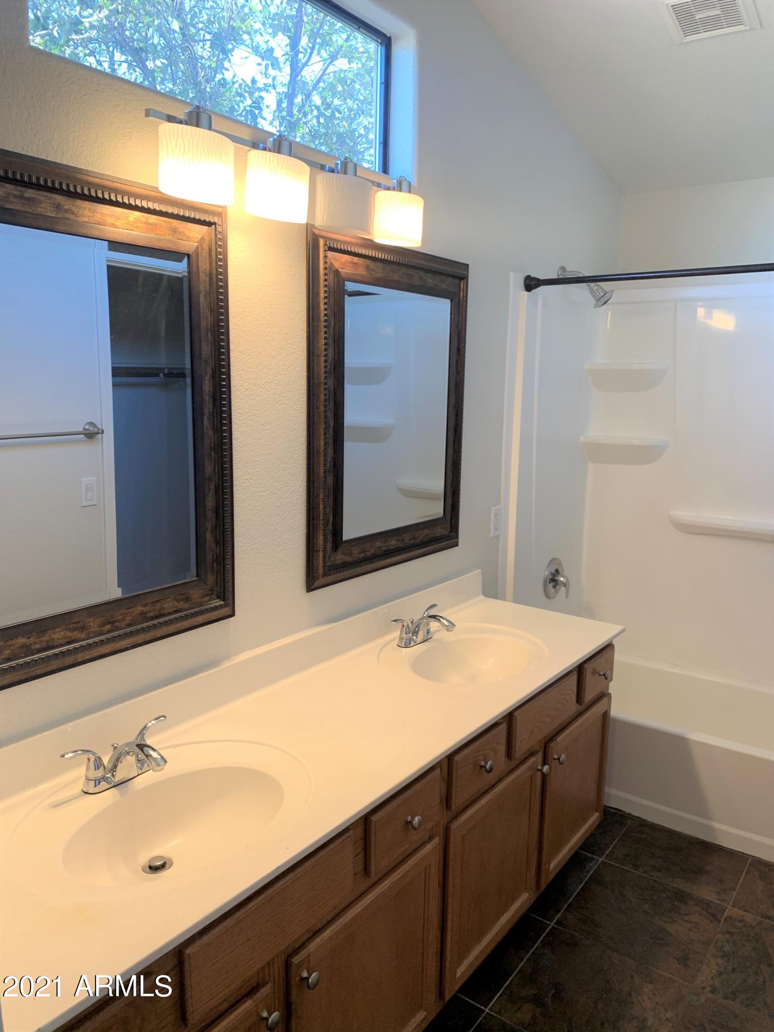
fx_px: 775
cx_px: 387
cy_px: 516
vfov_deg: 67.3
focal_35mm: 26
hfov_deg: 53.1
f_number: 1.8
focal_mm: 4.25
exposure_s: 1/60
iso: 50
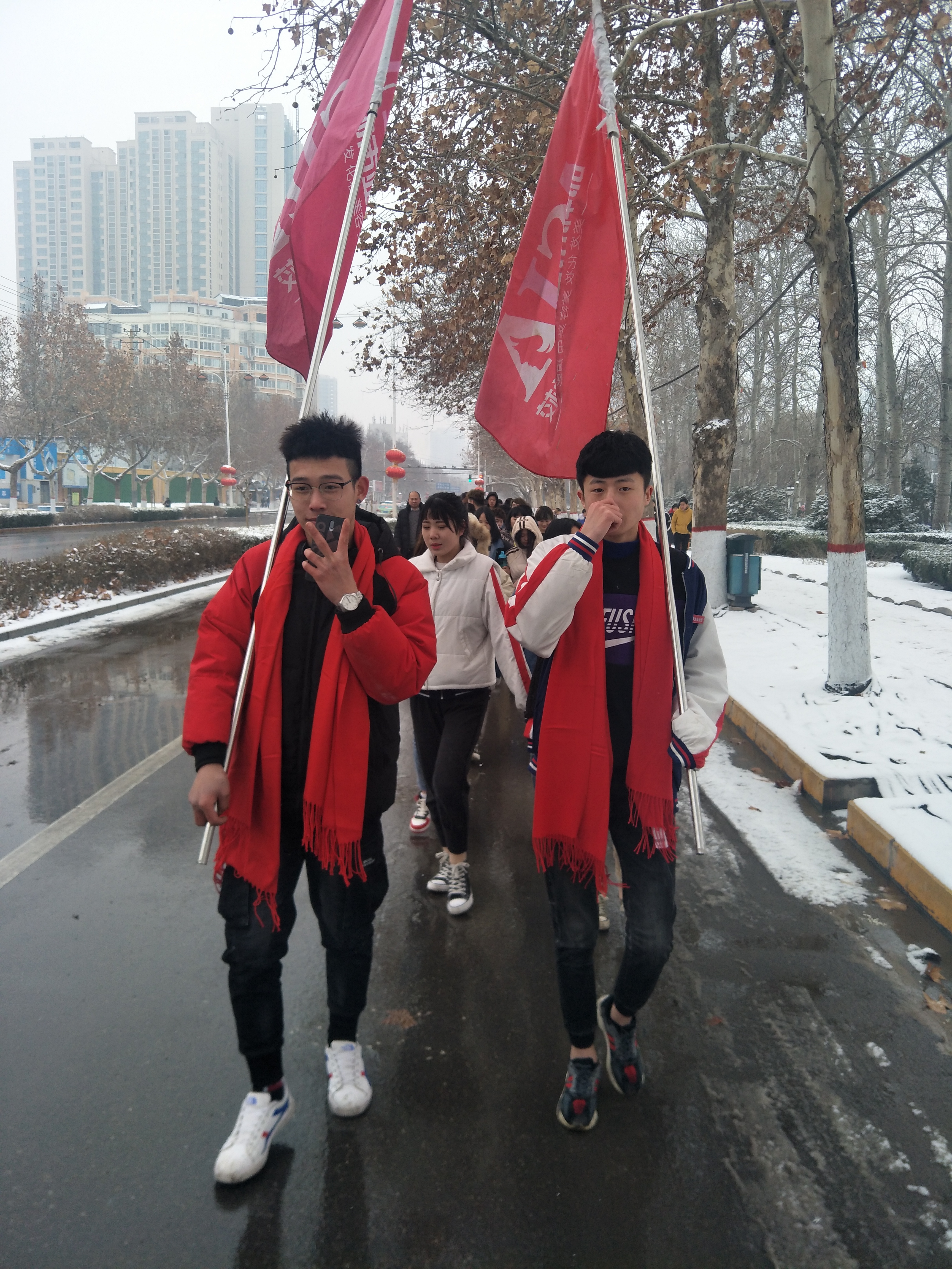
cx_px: 476
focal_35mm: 24
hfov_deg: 56.8
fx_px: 880
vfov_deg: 71.6
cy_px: 634
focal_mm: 4.1
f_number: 1.7
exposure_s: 1/370
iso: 50
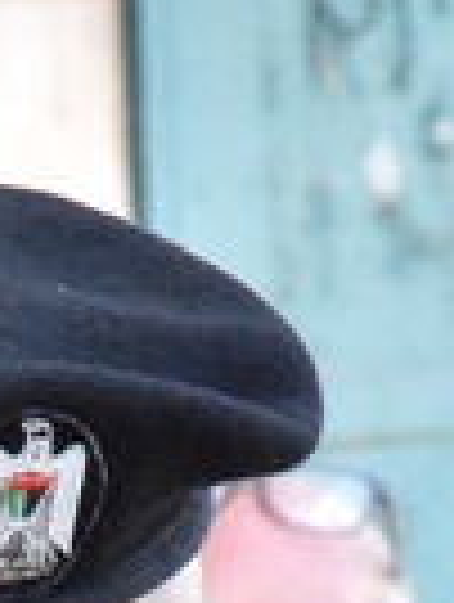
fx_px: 15340
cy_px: 1379
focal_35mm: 880
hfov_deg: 1.7
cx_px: -553
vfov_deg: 2.2
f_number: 10
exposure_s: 1/1250
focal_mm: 120
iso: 6400
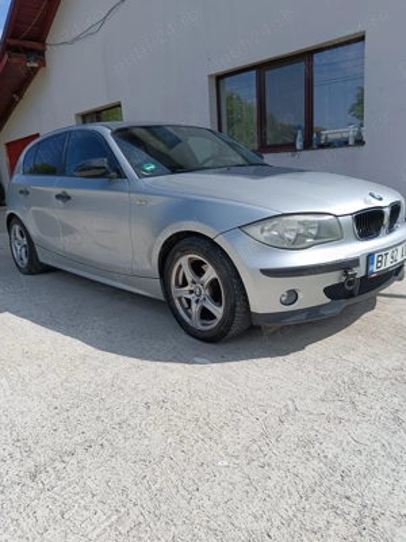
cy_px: 271
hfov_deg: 51.4
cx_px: 203
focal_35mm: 27
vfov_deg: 65.3
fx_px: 422
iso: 100
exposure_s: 1/1103
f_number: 1.9
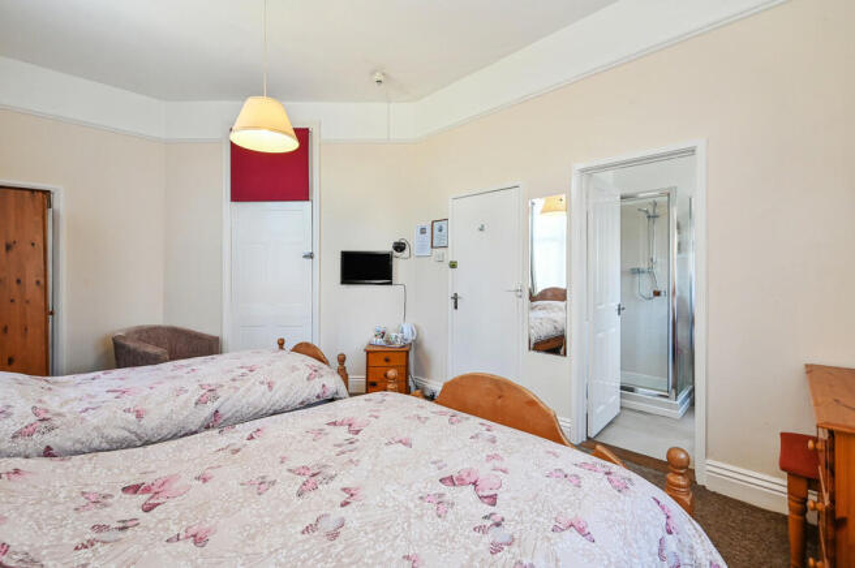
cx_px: 428
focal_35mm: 16
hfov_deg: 98.6
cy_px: 284
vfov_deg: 75.4
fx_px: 368
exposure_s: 1/25
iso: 400
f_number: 8
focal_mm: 15.5
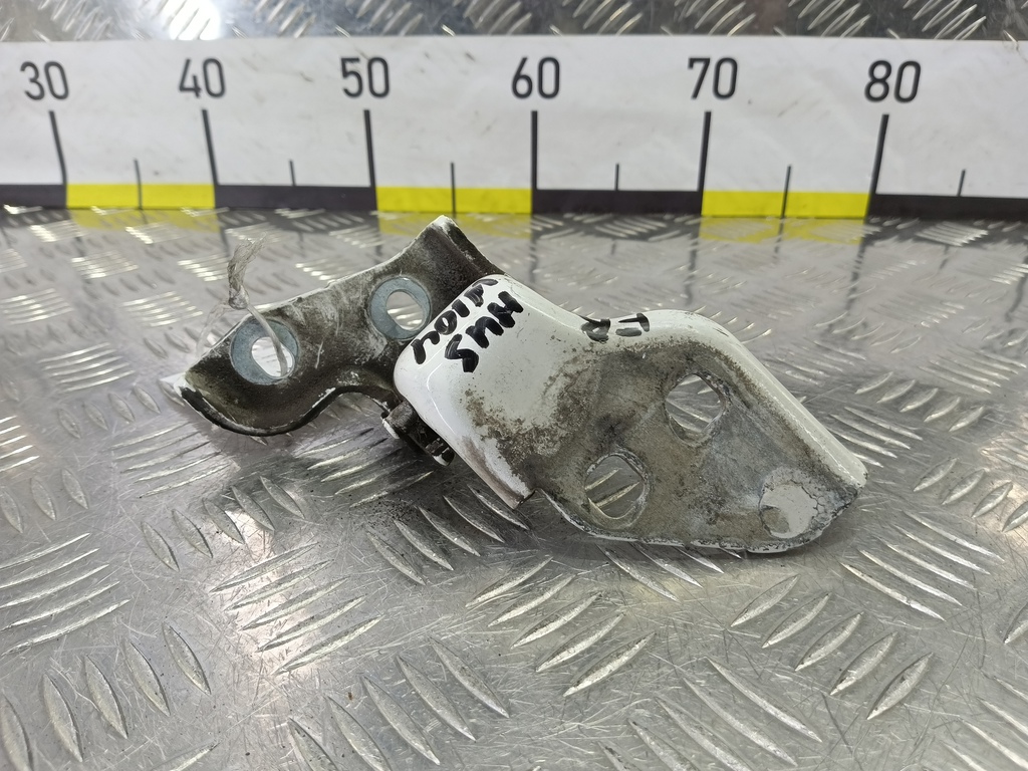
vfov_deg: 58.9
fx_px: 683
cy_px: 386
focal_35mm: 23
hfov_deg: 73.9
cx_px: 514
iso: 136
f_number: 1.6
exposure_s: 1/50
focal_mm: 4.11
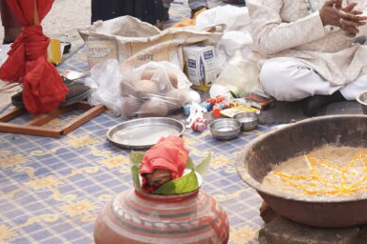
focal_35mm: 80
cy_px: 68
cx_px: 472
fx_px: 815
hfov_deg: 22.7
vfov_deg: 17.0
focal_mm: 30
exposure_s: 1/160
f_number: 6.3
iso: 250
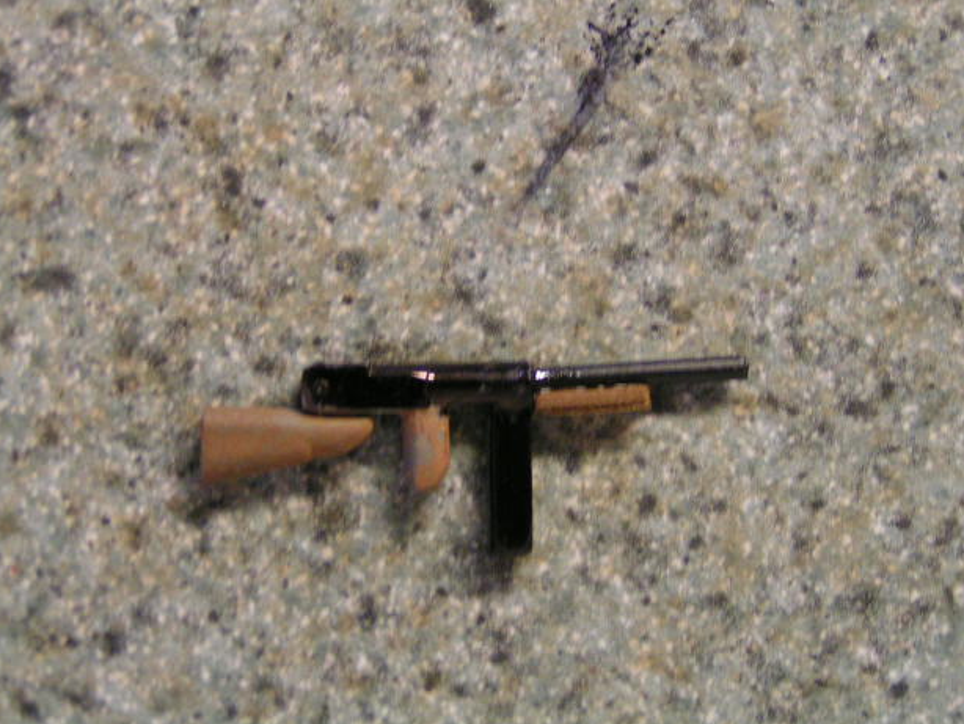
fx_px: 2089
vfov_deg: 19.7
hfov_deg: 26.0
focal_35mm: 75
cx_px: 488
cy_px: 352
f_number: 3.2
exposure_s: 1/10
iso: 200
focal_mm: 11
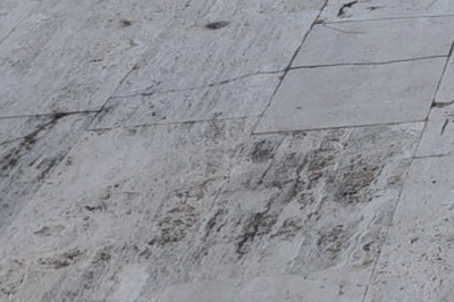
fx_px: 2125
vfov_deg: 7.5
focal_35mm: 169
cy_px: -489
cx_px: 1140
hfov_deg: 10.3
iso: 200
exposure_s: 1/200
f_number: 5.6
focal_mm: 21
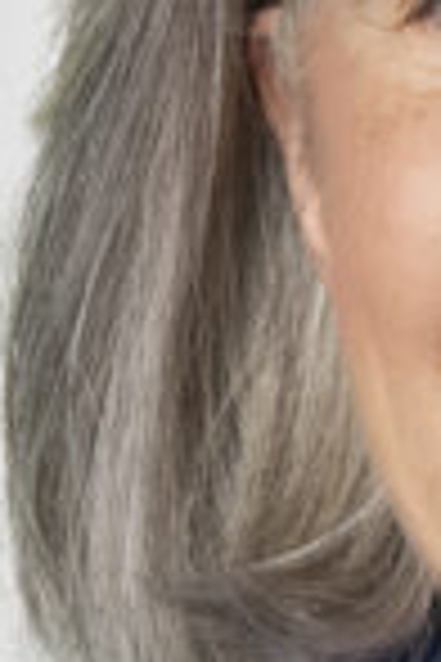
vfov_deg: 4.5
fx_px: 8323
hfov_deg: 3.0
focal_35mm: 453
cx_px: 704
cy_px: 1112
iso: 100
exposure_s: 1/80
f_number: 9
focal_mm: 65
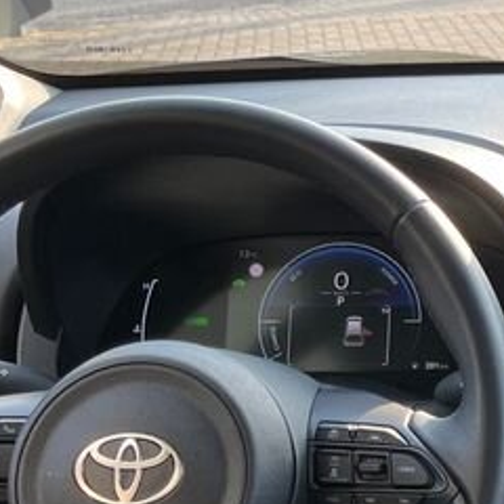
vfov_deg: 17.7
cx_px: 869
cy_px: 298
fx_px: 1614
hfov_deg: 15.6
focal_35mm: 98
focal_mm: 5.1
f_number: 1.6
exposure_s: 1/191
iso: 40
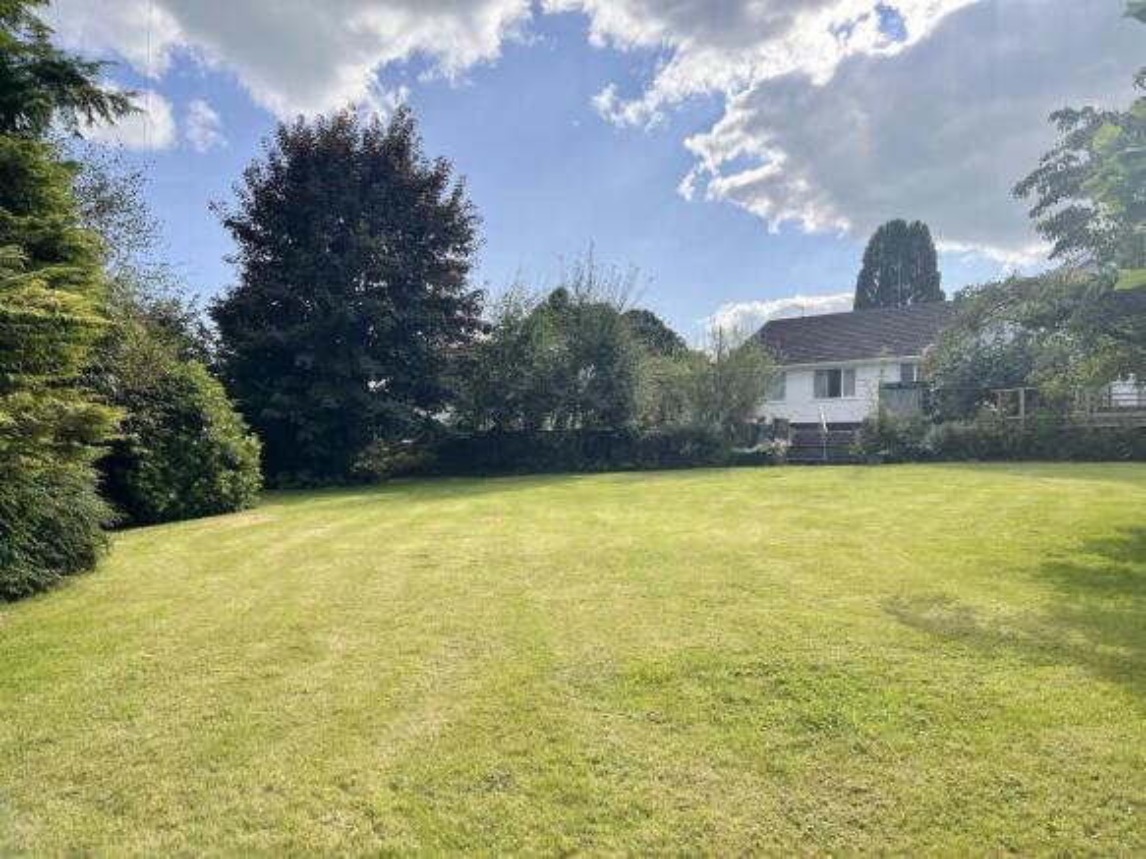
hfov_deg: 67.3
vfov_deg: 53.0
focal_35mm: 26
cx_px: 573
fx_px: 861
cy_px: 430
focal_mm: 5.7
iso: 50
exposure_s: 1/4274
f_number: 1.5
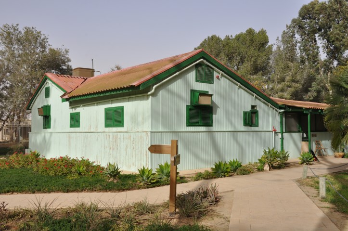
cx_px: 174
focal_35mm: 36
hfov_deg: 53.2
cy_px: 116
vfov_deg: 36.8
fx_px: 348
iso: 200
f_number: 14
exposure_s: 1/200
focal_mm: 24
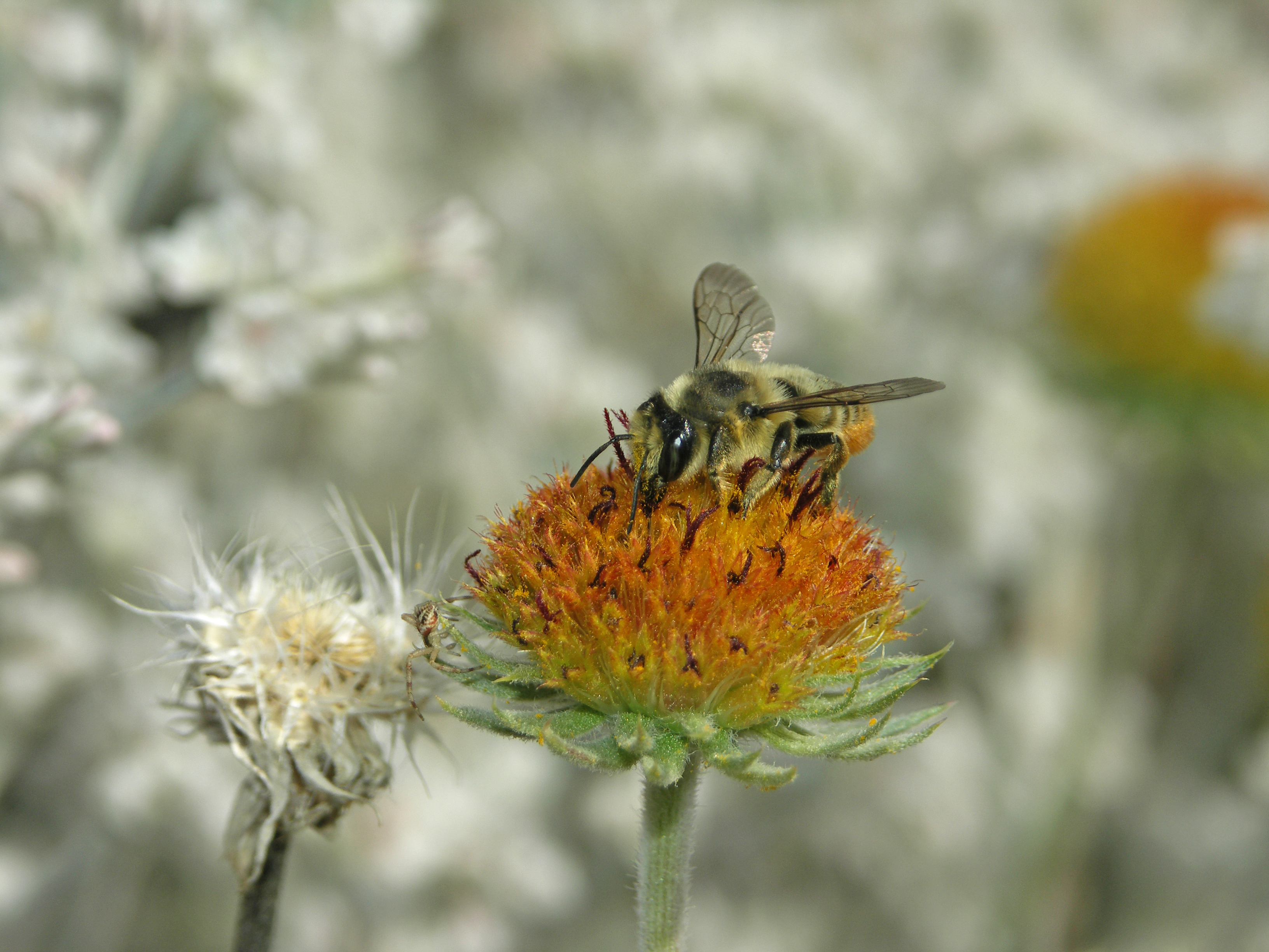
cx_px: 634
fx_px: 7332
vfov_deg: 7.4
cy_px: 476
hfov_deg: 9.9
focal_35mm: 200
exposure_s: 1/800
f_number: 4.5
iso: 50
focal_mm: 50.8
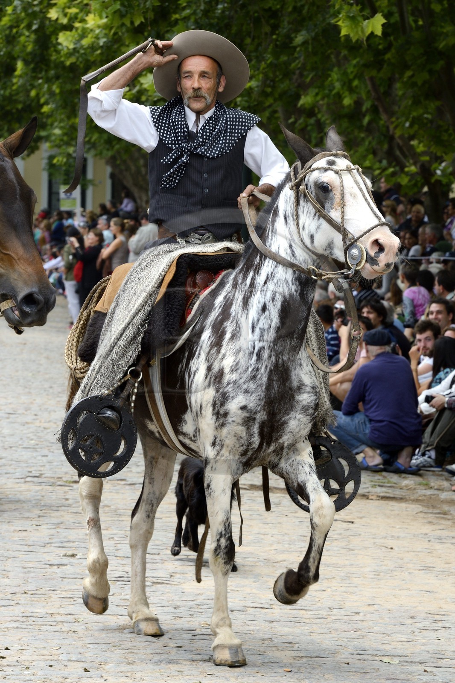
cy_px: 342
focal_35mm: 150
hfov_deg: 9.1
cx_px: 228
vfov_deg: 13.7
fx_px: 2845
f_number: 11
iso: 400
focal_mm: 150
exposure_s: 1/250
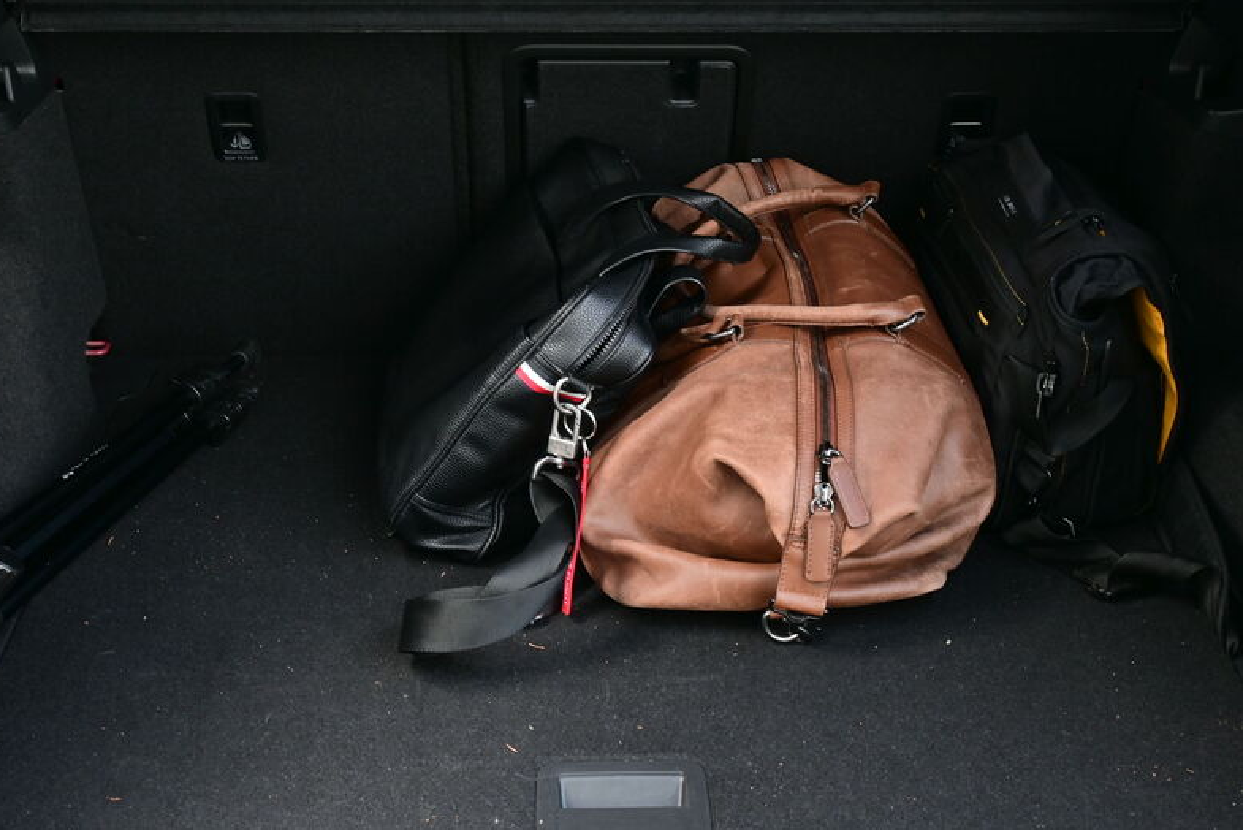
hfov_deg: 36.2
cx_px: 611
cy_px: 426
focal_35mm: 55
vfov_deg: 24.6
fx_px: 1900
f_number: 6.3
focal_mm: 30
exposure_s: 1/50
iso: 180
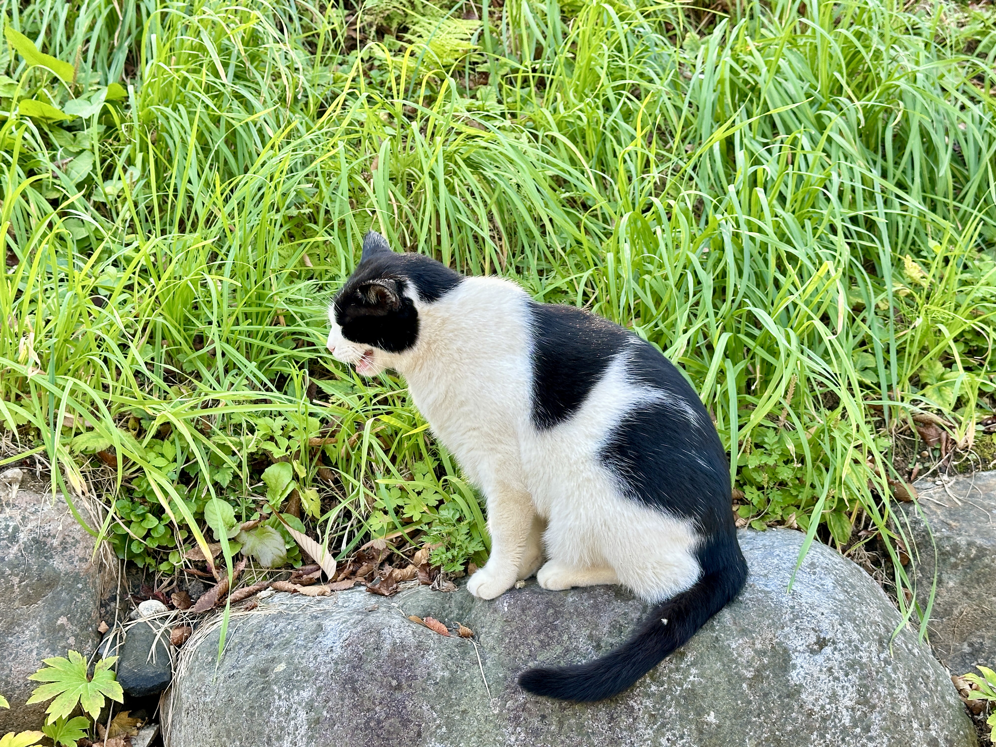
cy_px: 374
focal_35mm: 48
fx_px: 1381
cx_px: 498
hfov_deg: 39.7
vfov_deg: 30.3
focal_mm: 6.86
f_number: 1.78
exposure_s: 1/183
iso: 50
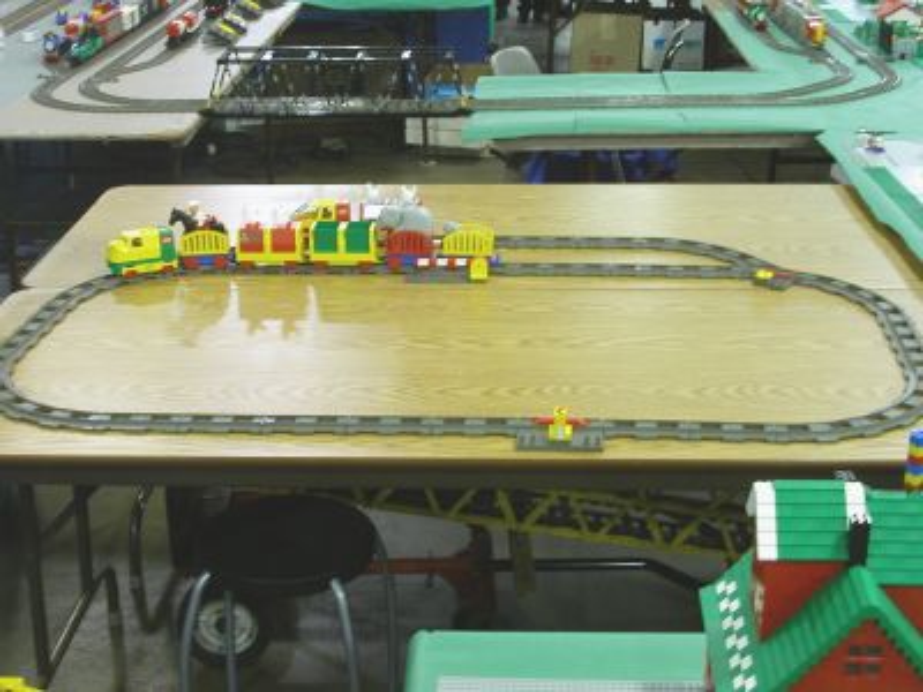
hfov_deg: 35.5
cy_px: 346
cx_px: 462
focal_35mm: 54
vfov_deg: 27.0
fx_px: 1440
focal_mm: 8.2
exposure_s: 1/10.7
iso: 100
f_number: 3.2
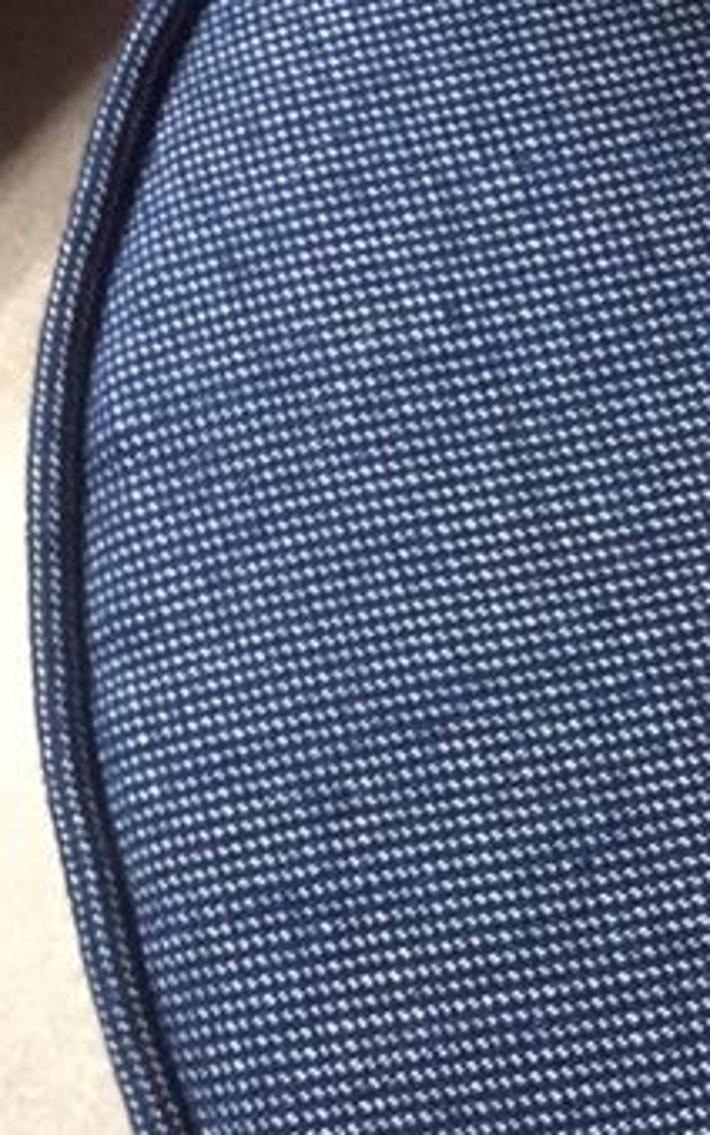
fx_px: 1795
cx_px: 656
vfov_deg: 34.9
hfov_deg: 21.8
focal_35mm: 58
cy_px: 696
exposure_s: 1/17
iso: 250
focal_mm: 4.15
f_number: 2.2
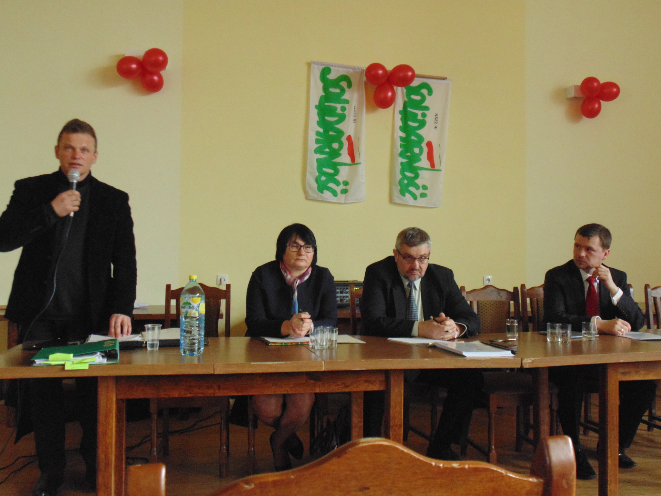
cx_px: 330
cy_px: 248
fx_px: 649
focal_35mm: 34
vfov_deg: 41.8
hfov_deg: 54.0
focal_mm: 6.2
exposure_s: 1/15
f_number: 3.4
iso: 400
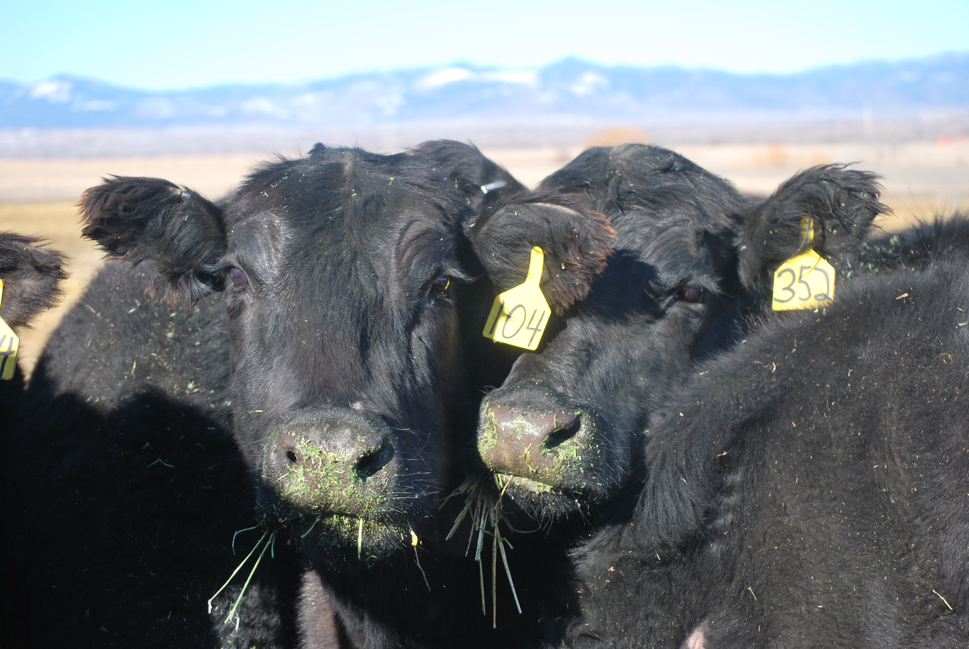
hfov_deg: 21.9
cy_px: 324
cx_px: 484
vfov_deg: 14.7
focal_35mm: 93
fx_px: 2506
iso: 200
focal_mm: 62
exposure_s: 1/500
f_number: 5.6
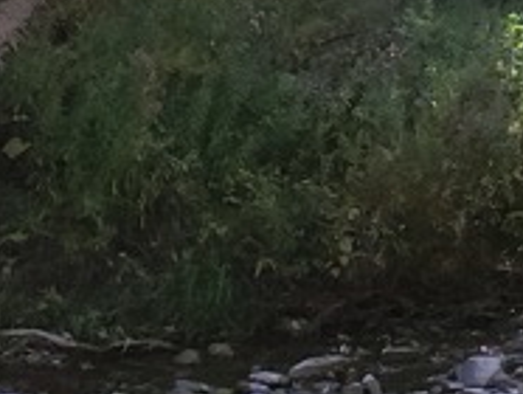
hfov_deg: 10.3
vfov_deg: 8.5
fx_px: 2602
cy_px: -165
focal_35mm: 172
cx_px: 1153
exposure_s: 1/1682
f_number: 1.89
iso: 100
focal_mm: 5.43
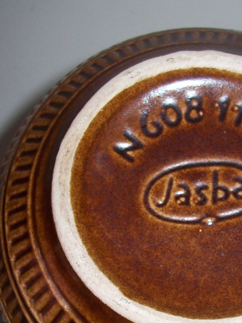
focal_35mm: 81
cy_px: 254
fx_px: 756
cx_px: 192
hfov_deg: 18.0
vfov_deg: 23.8
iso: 80
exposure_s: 1/64
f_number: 2.7
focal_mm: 6
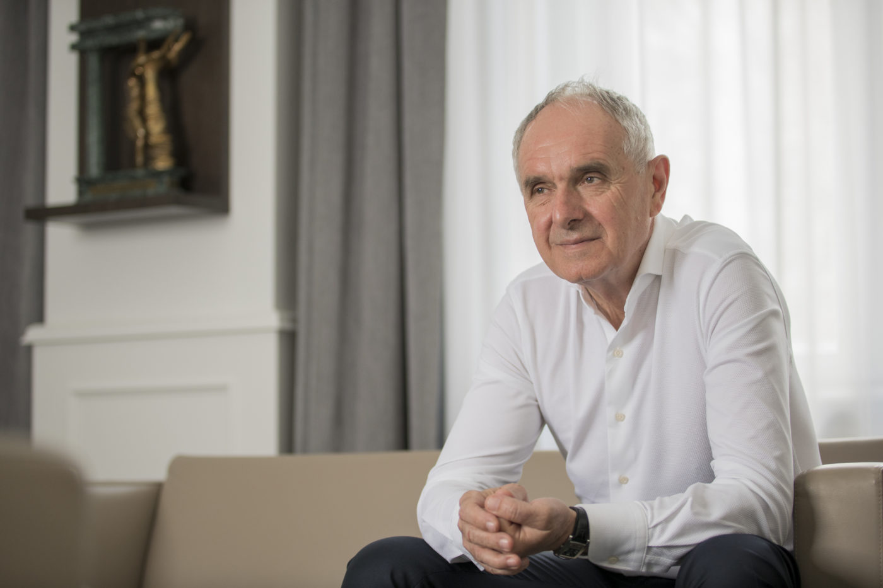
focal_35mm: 75
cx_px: 442
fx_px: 1839
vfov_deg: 18.2
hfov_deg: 27.0
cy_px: 294
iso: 320
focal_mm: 50
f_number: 1.8
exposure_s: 1/320
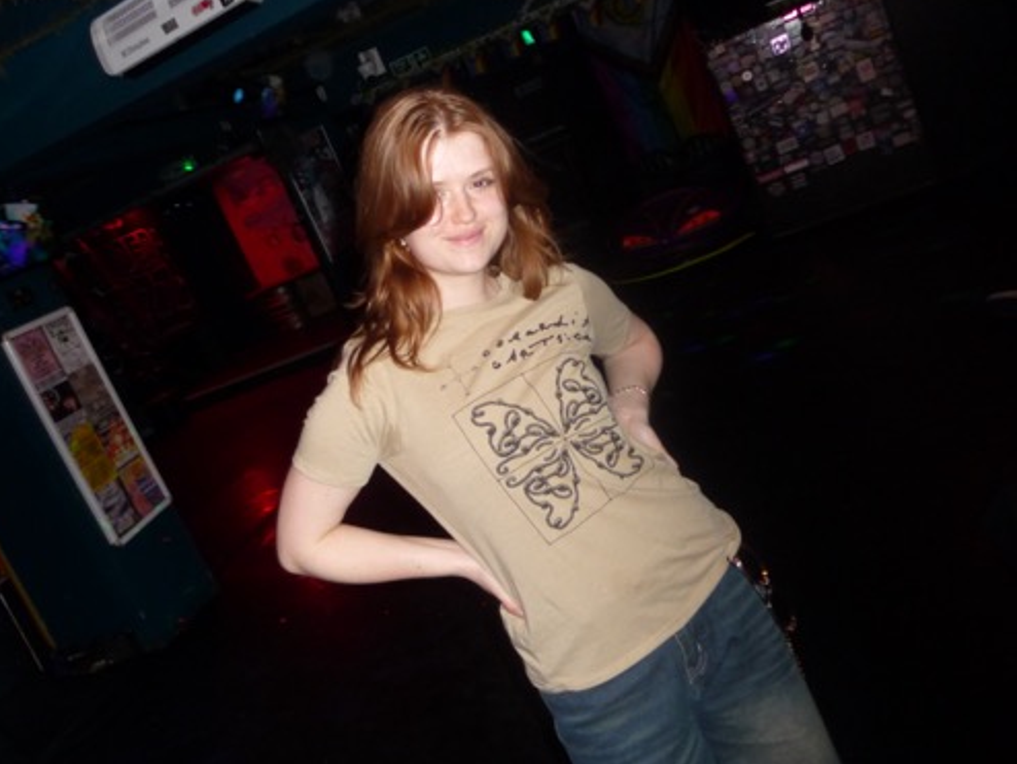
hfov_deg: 53.7
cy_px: 387
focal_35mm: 34
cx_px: 434
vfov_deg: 41.8
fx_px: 999
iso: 200
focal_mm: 4.7
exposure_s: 1/30
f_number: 3.3
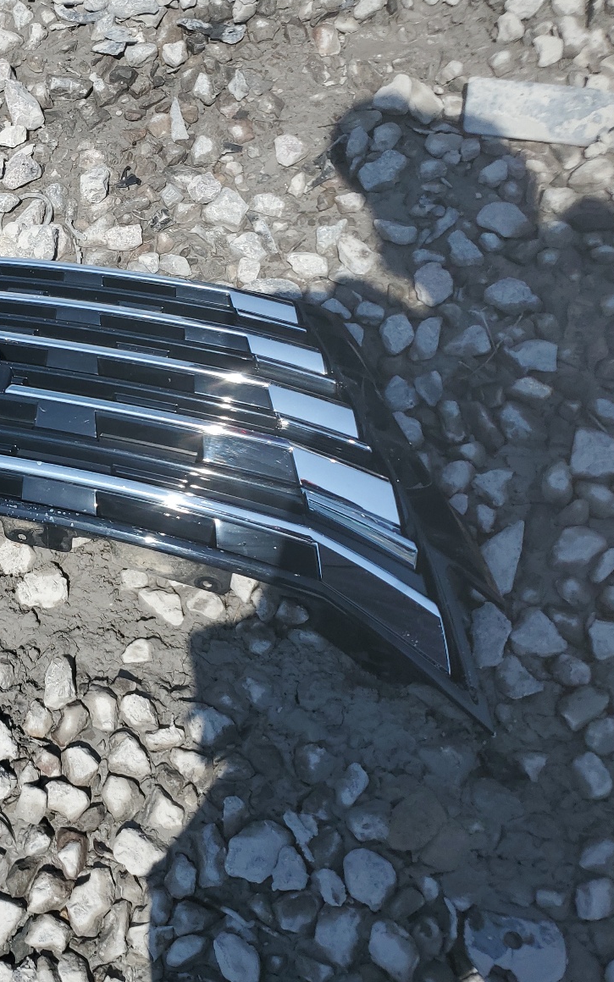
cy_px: 475
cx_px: 30
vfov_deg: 51.5
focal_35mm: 38
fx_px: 1017
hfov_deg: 31.5
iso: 50
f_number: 1.5
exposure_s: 1/3333
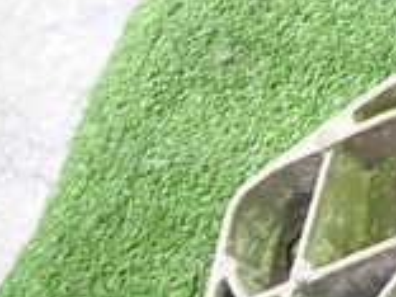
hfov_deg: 16.7
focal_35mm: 96
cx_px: 726
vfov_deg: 15.4
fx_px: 1098
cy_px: 160
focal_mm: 4.5
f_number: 2
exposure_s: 1/30
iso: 500
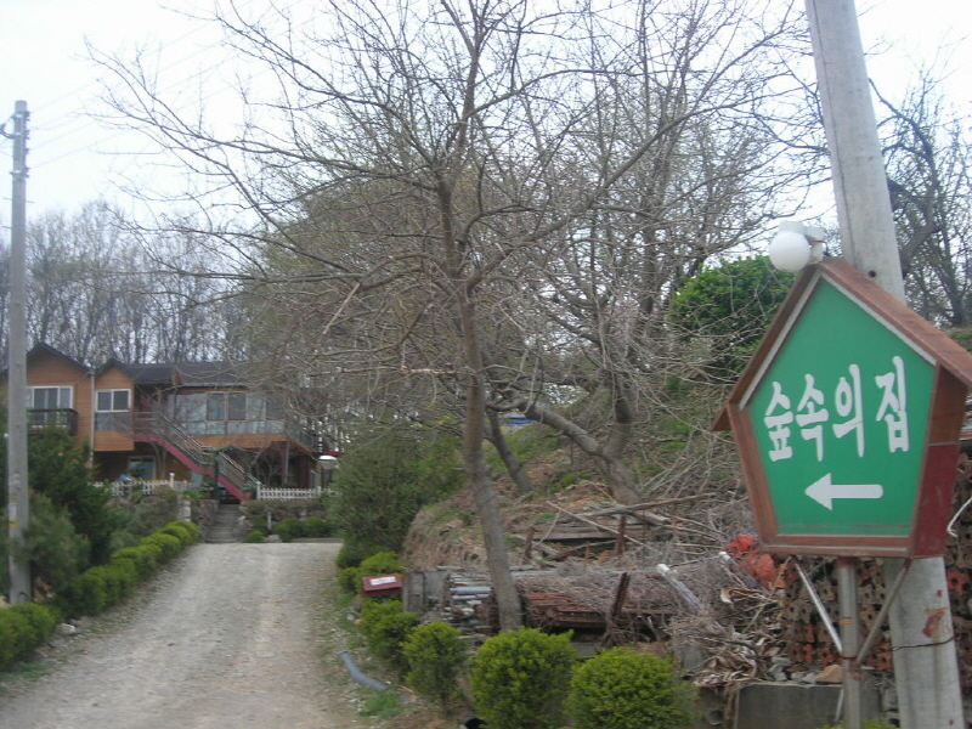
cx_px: 486
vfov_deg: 35.1
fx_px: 1151
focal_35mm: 41
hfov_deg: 45.8
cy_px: 364
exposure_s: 1/20.6
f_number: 2.9
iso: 64
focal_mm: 8.5
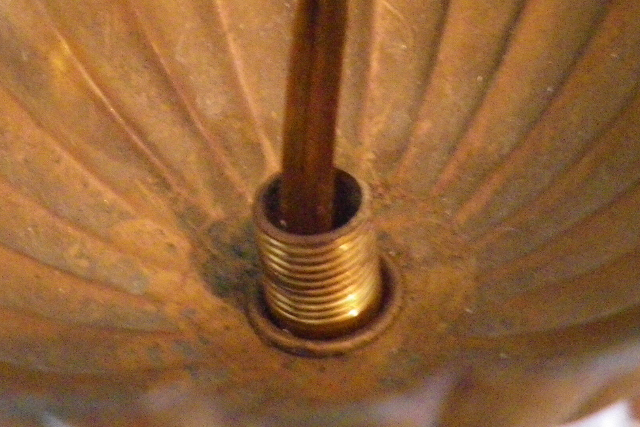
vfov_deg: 18.9
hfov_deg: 28.1
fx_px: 1280
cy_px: 180
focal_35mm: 72
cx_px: 306
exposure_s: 1/13
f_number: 2.6
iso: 800
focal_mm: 4.9
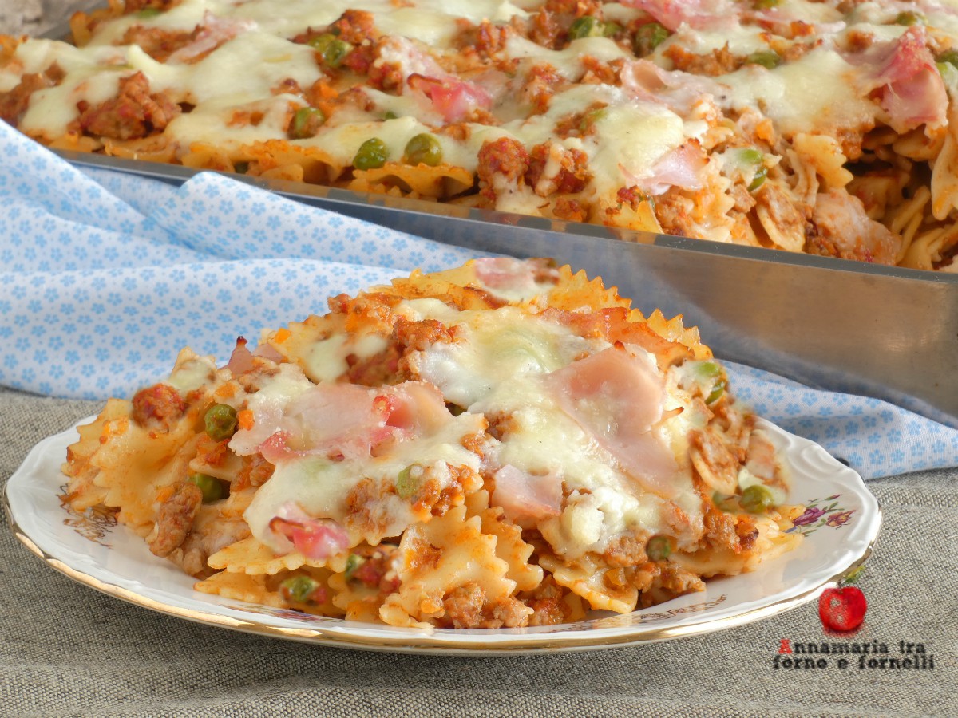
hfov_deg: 7.2
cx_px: 479
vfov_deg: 5.4
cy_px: 359
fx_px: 7583
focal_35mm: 274
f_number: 7.1
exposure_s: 1/1.6
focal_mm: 49.1
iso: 80
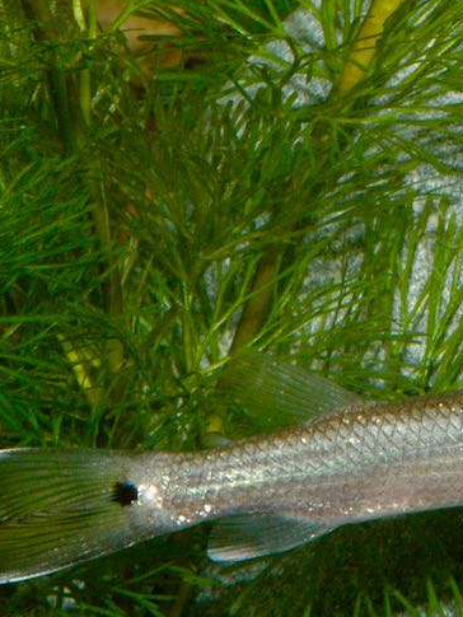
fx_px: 5562
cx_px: 511
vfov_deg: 6.3
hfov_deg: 4.8
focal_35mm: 312
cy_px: 370
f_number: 32
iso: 800
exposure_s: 1/400
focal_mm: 105
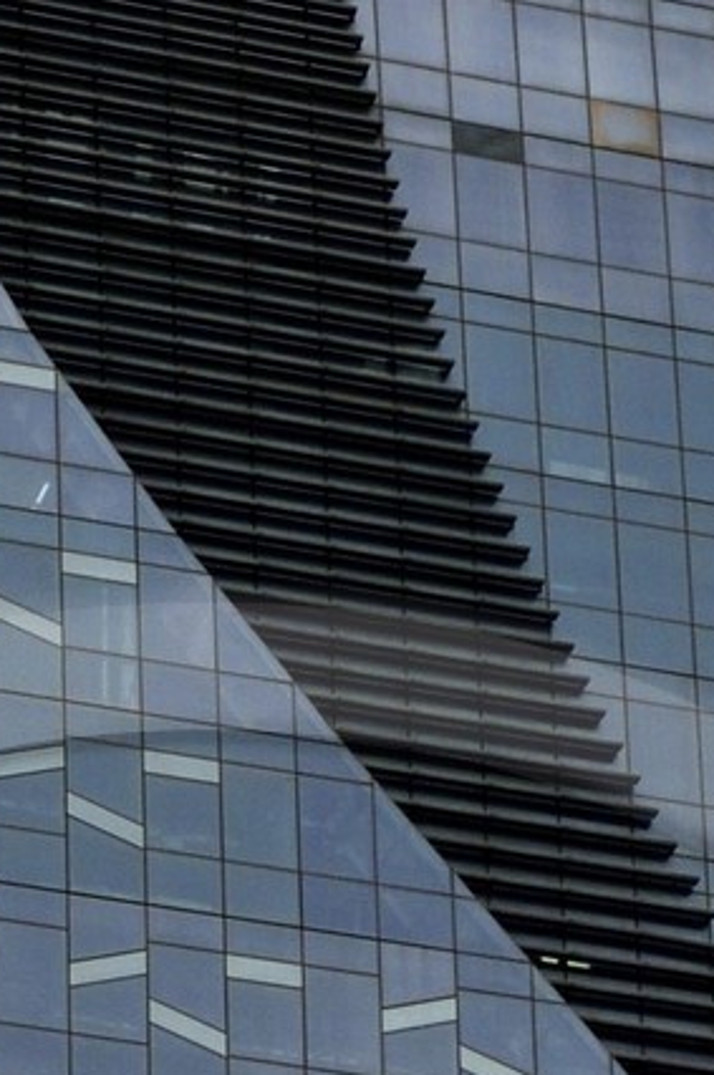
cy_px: 1783
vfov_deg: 7.9
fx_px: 7574
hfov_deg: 5.4
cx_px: 207
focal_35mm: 254
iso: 400
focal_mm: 45
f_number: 11
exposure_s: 1/250
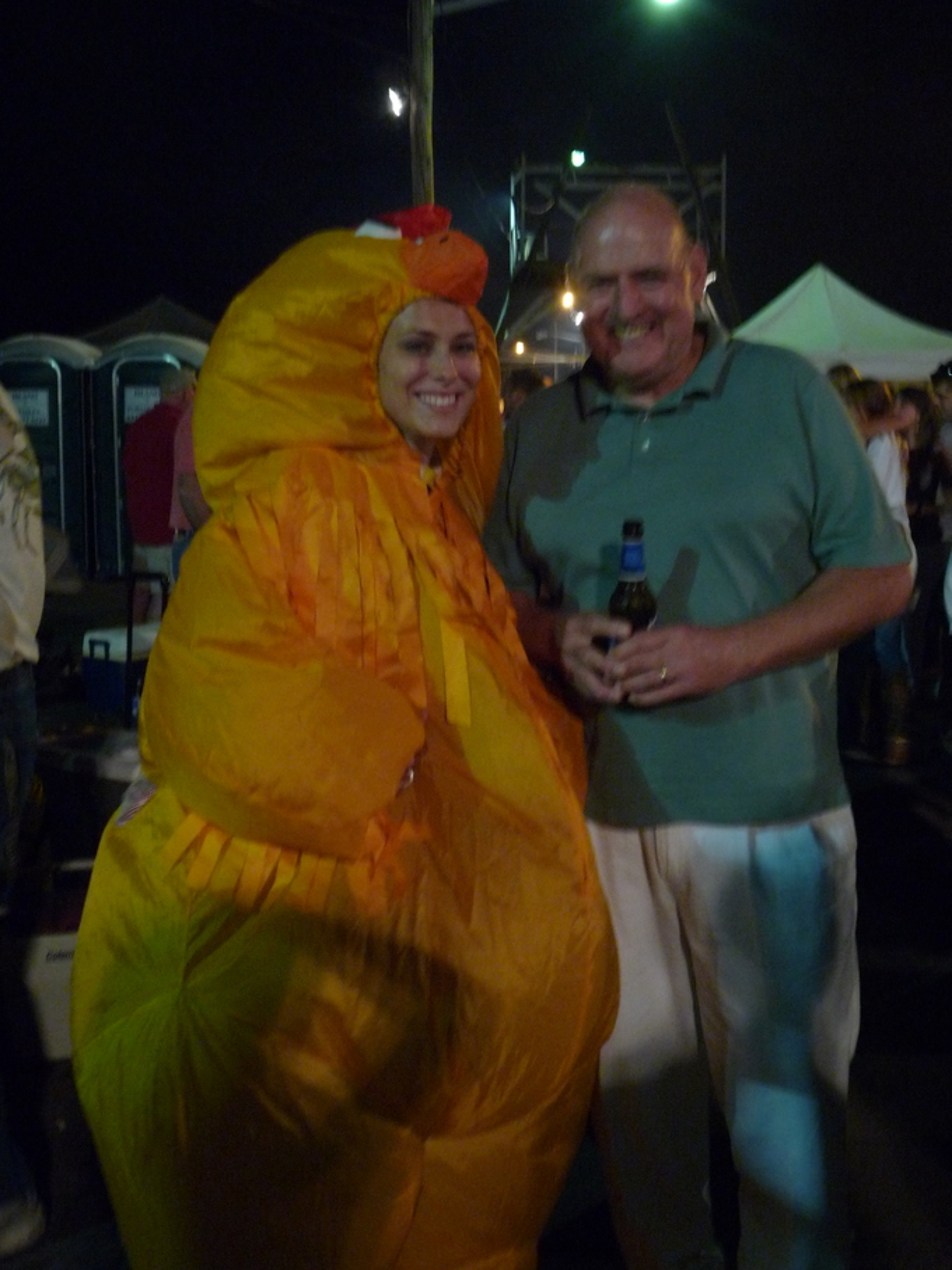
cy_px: 635
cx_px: 476
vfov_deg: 44.8
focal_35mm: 42
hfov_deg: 34.3
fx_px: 1540
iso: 400
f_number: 4.1
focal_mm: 7.3
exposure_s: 1/8
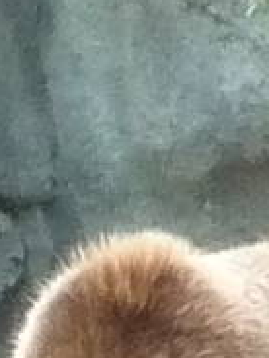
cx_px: 115
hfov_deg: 0.4
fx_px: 42575
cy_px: 877
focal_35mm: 4109
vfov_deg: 0.5
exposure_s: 1/200
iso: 400
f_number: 4.9
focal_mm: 47
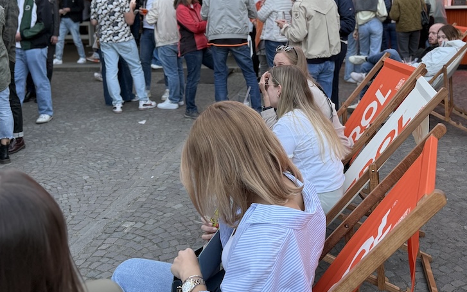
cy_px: 71
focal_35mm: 42
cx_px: 288
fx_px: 534
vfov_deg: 30.0
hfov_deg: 46.8
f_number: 1.78
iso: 100
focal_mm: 6.76
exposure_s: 1/121
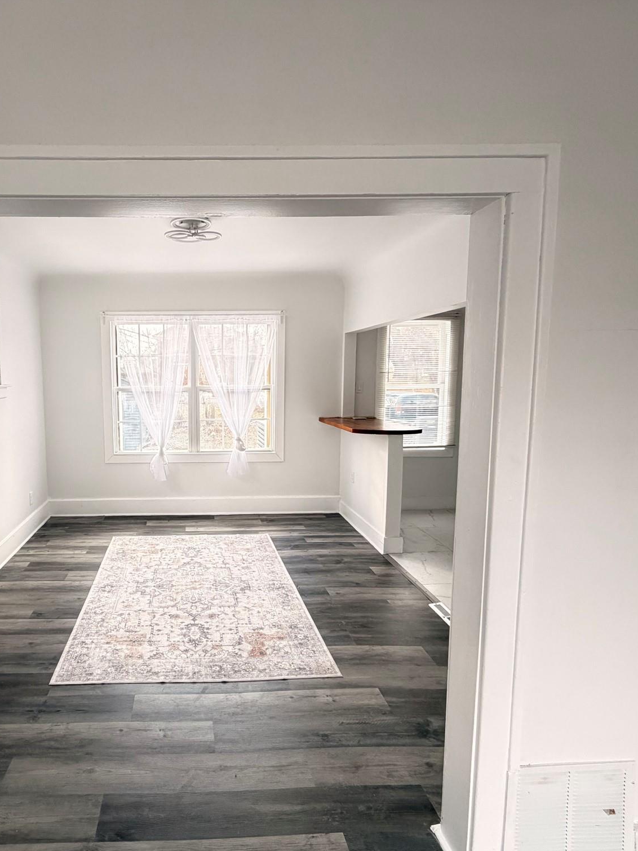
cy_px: 427
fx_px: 467
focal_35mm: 19
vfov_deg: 84.7
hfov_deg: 66.4
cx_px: 200
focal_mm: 2.22
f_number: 2.2
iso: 250
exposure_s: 1/121
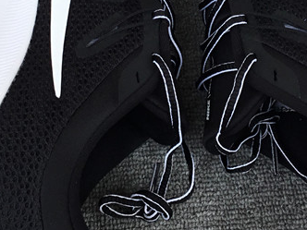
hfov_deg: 23.3
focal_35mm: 84
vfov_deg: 17.3
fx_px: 745
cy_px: 12
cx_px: 177
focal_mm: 3.3
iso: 25
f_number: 2.4
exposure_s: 1/529
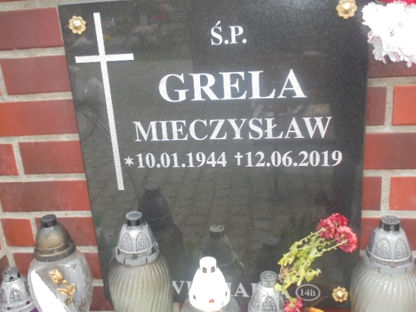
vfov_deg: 37.7
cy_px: 156
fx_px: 457
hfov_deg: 49.0
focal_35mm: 38
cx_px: 208
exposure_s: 1/30
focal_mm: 6.9
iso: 320
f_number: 4.2
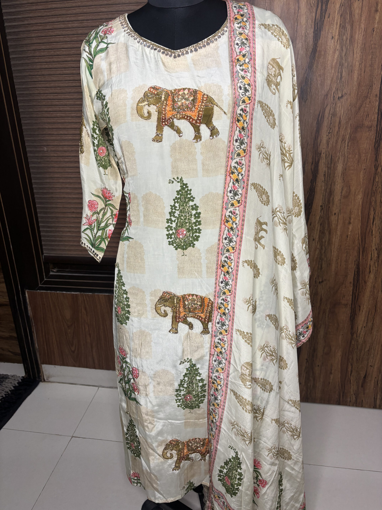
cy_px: 255
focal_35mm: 26
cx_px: 191
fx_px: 383
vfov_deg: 67.3
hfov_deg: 53.1
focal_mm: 5.96
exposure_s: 1/100
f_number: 1.6
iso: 100
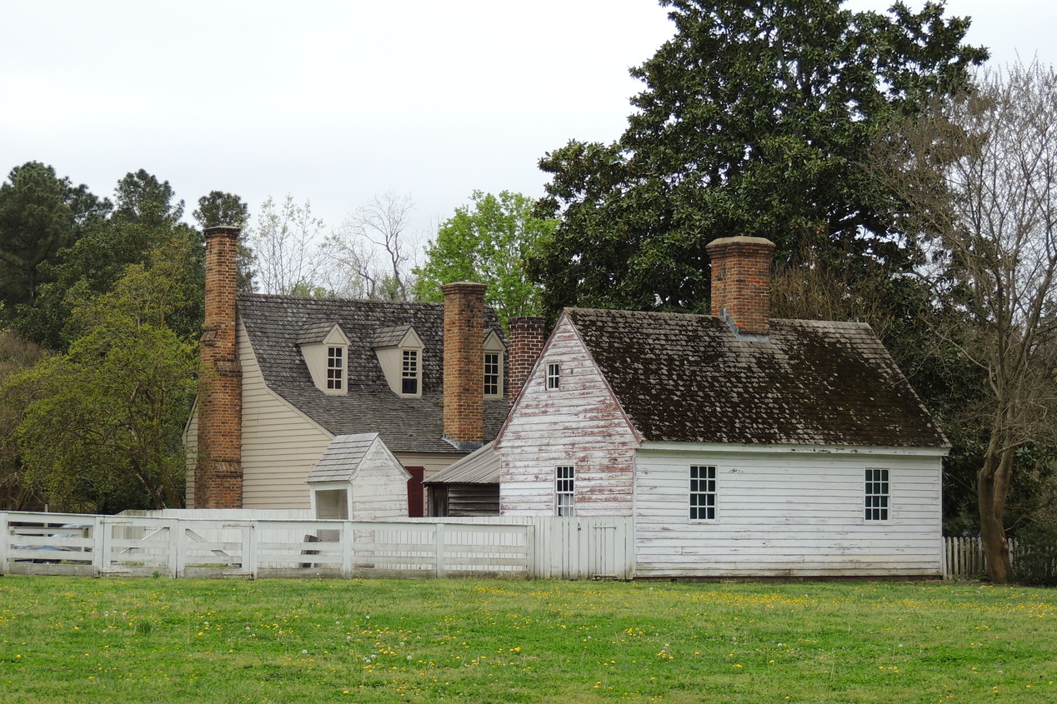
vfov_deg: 13.0
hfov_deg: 19.5
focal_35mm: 105
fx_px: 3082
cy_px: 344
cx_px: 529
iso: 100
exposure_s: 1/500
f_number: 4.1
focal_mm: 17.8
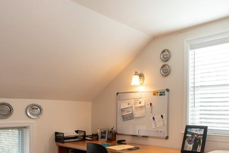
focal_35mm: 32
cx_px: 165
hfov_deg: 56.5
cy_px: 111
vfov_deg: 40.1
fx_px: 203
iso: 200
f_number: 9
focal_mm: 16
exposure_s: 1/20
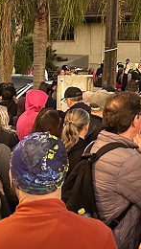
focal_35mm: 87
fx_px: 576
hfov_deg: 11.9
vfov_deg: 23.6
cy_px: 15
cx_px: 311
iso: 400
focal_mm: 5.7
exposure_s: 1/60
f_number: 1.5
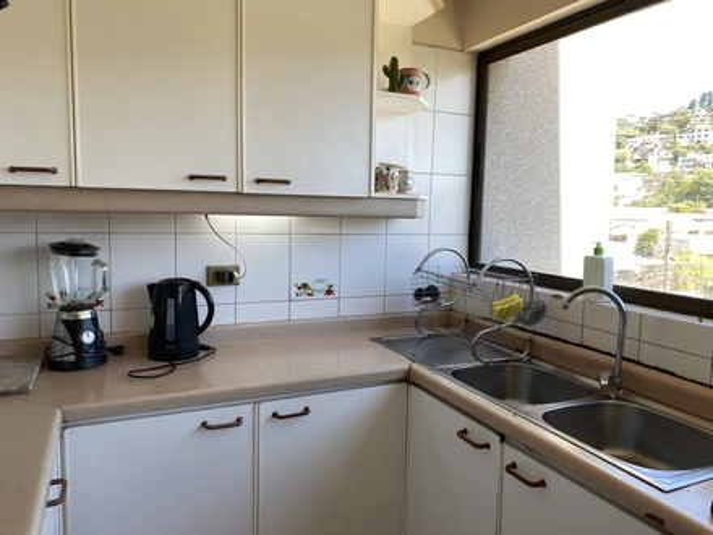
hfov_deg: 67.3
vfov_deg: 53.1
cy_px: 268
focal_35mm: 26
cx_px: 356
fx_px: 536
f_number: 1.8
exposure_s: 1/273
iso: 32
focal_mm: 4.25
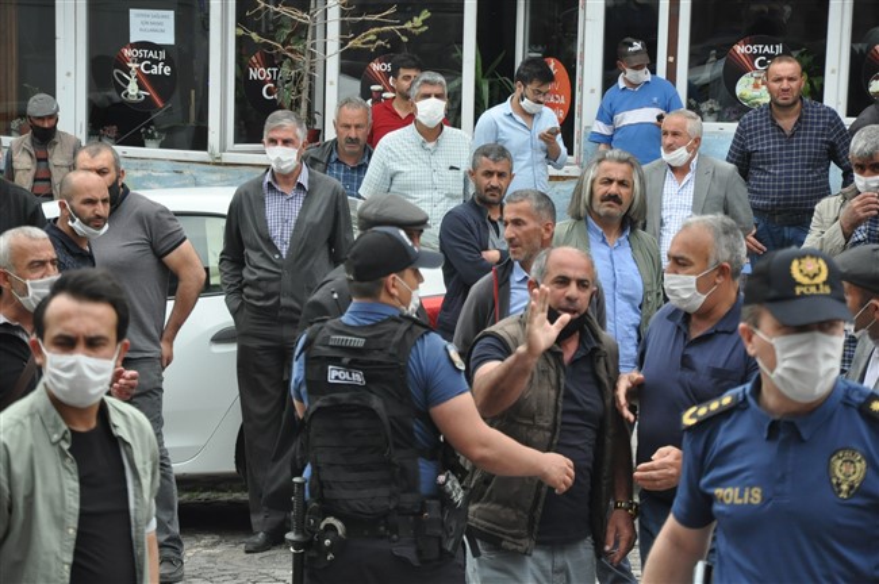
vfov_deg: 8.7
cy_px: 292
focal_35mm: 158
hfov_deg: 13.1
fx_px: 3842
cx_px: 440
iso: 1000
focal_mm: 105
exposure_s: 1/800
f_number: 7.1
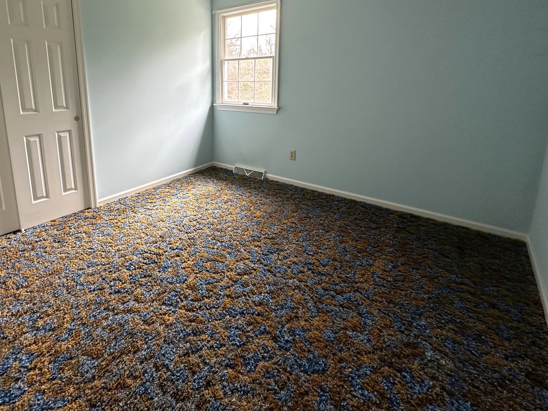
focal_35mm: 19
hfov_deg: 83.2
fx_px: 301
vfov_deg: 66.6
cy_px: 134
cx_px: 209
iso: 160
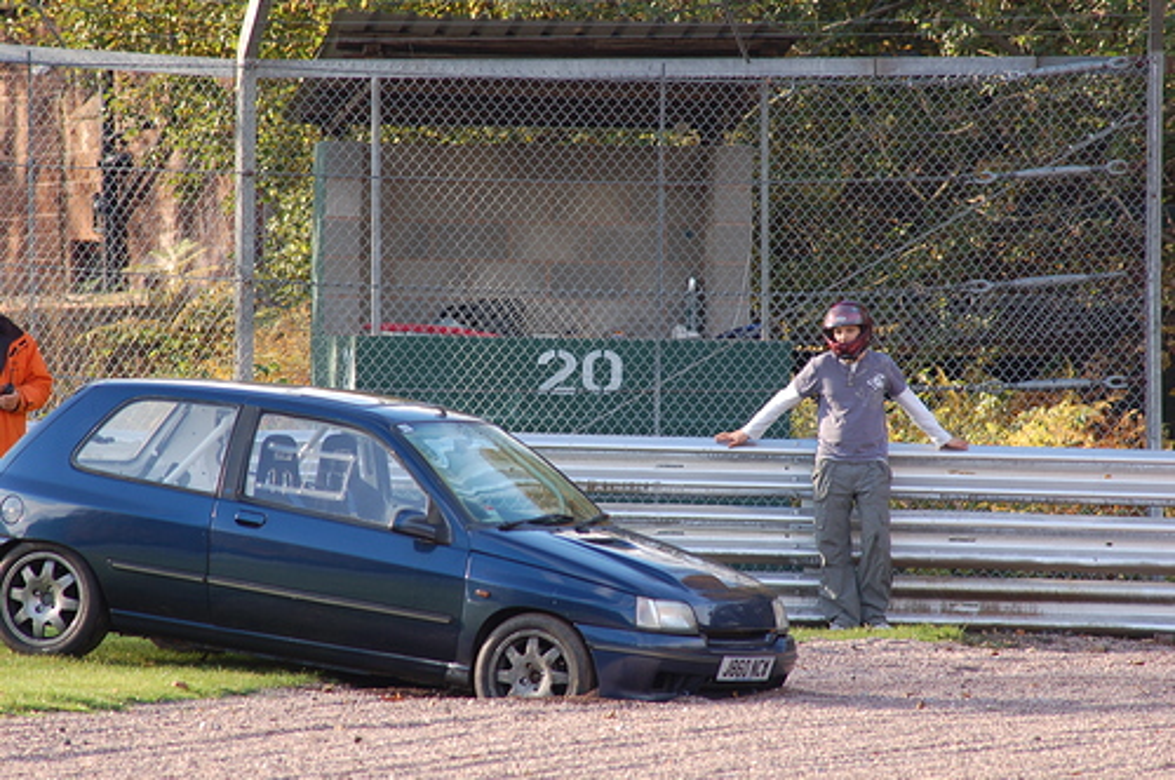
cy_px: 390
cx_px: 588
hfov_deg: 4.6
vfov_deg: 3.0
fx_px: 14668
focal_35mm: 450
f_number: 7.1
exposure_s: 1/100
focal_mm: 300
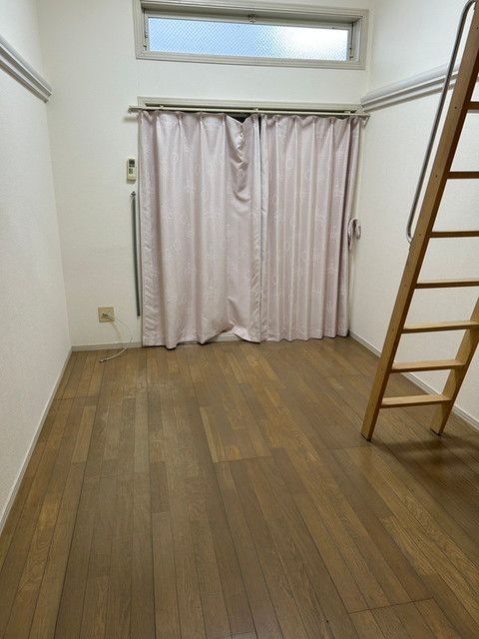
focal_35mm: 26
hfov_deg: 53.1
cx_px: 240
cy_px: 320
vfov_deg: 67.3
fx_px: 480
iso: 100
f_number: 1.5
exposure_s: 1/120
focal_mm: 5.7
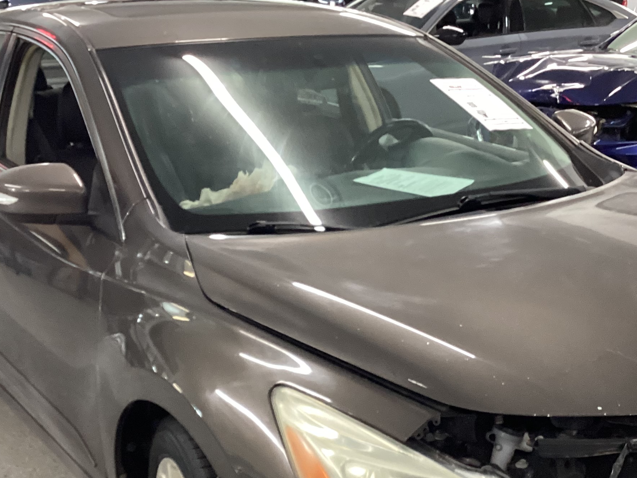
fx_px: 1049
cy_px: 344
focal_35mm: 57
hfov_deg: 33.7
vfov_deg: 25.4
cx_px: 374
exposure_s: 1/50
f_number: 2.4
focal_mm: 3.3
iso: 250
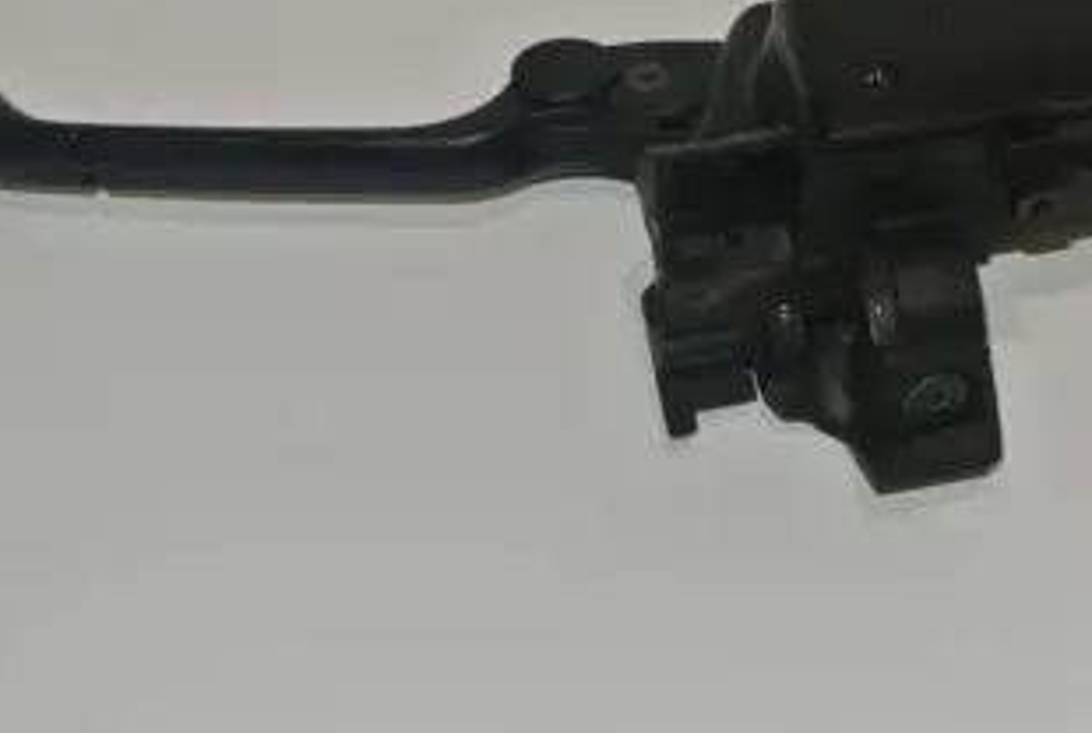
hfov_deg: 23.7
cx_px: 775
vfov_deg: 16.1
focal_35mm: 85
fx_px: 2583
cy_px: 218
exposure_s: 1/60
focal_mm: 18.2
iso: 200
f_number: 4.5
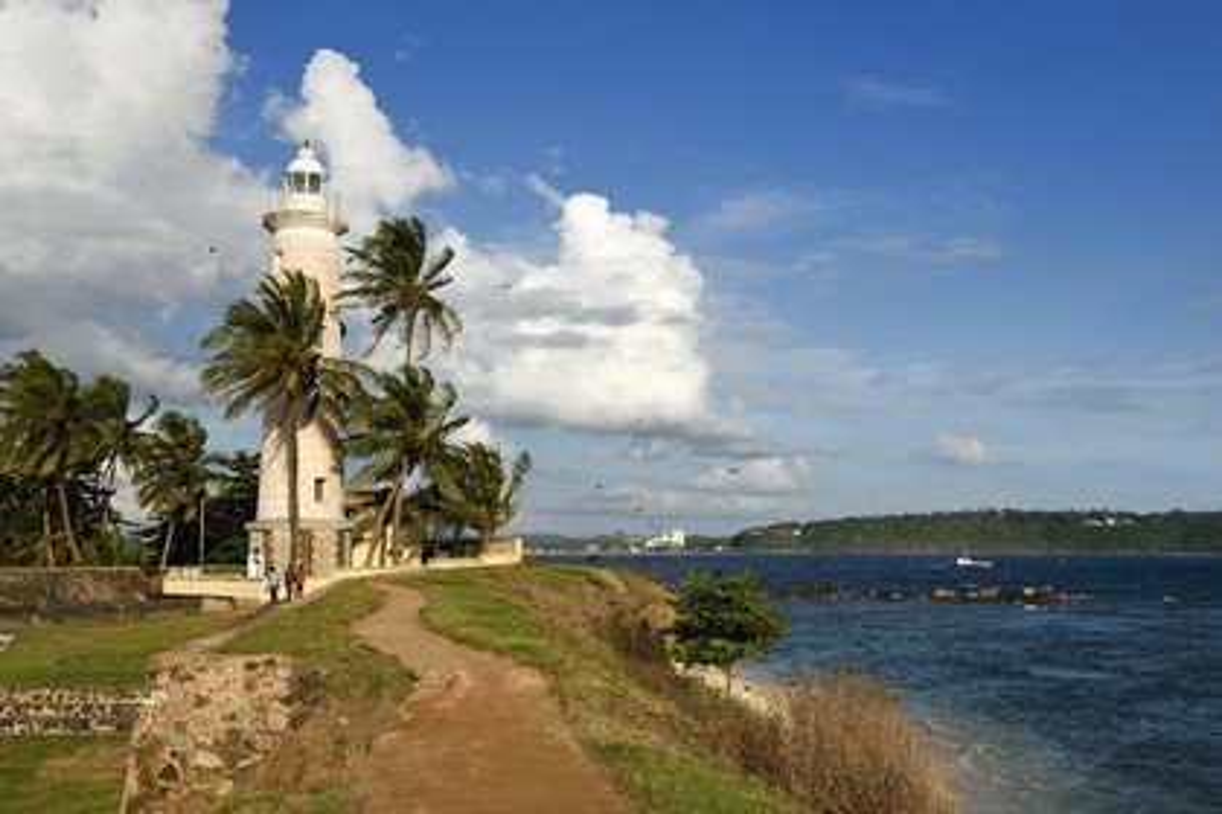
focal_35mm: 38
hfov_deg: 50.7
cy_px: 407
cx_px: 611
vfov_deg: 35.1
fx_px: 1290
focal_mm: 38
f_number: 14
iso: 200
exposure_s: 1/250
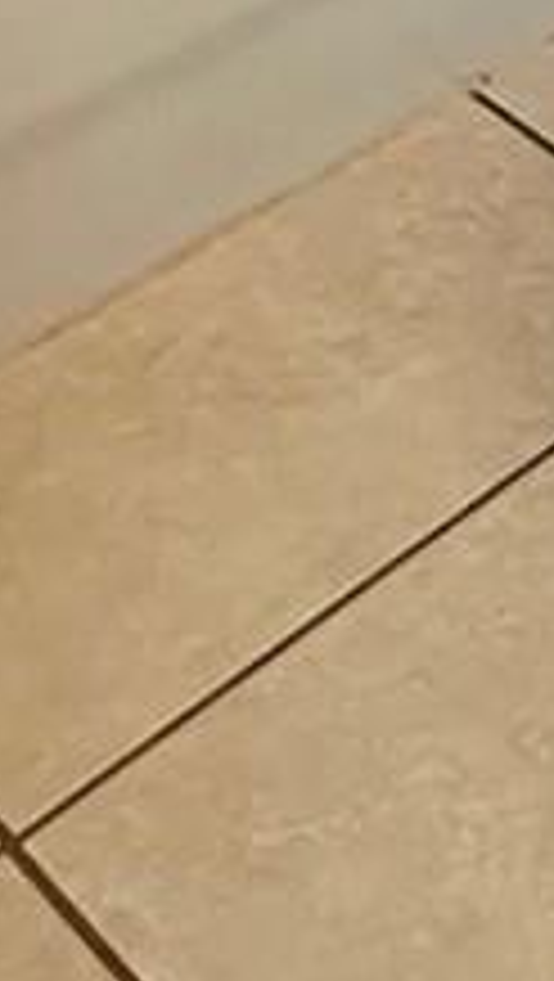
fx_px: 2918
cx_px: 1189
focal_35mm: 112
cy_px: -882
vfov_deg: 15.7
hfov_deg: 9.9
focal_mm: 2.22
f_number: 2.2
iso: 320
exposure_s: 1/60
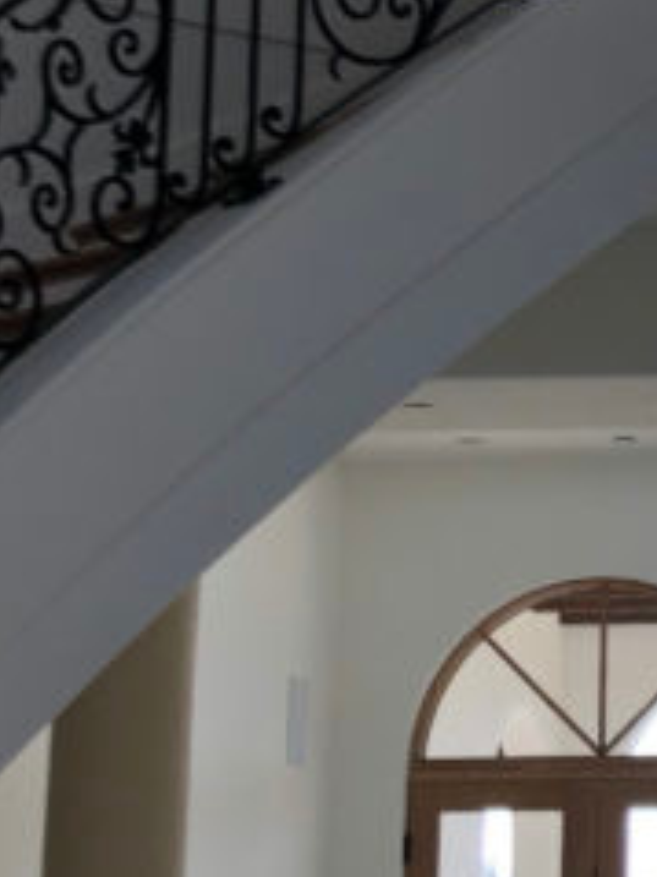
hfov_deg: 11.8
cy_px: 338
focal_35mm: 120
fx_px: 3039
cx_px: 962
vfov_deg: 16.4
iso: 20
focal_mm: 4
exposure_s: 1/145
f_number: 1.8
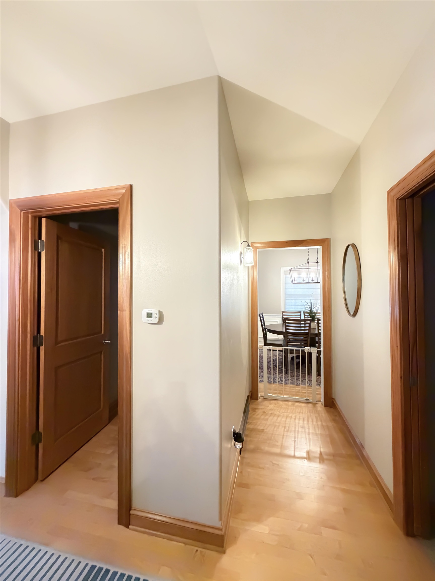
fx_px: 235
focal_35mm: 14
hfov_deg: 85.7
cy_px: 290
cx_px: 218
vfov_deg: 102.1
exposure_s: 1/40
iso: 1000
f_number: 2.2
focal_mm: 2.22
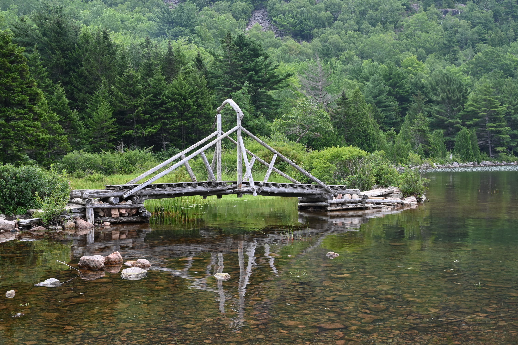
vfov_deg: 28.6
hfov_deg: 41.9
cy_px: 172
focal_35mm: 47
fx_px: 676
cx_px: 259
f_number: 14
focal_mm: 47
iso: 320
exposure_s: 1/50
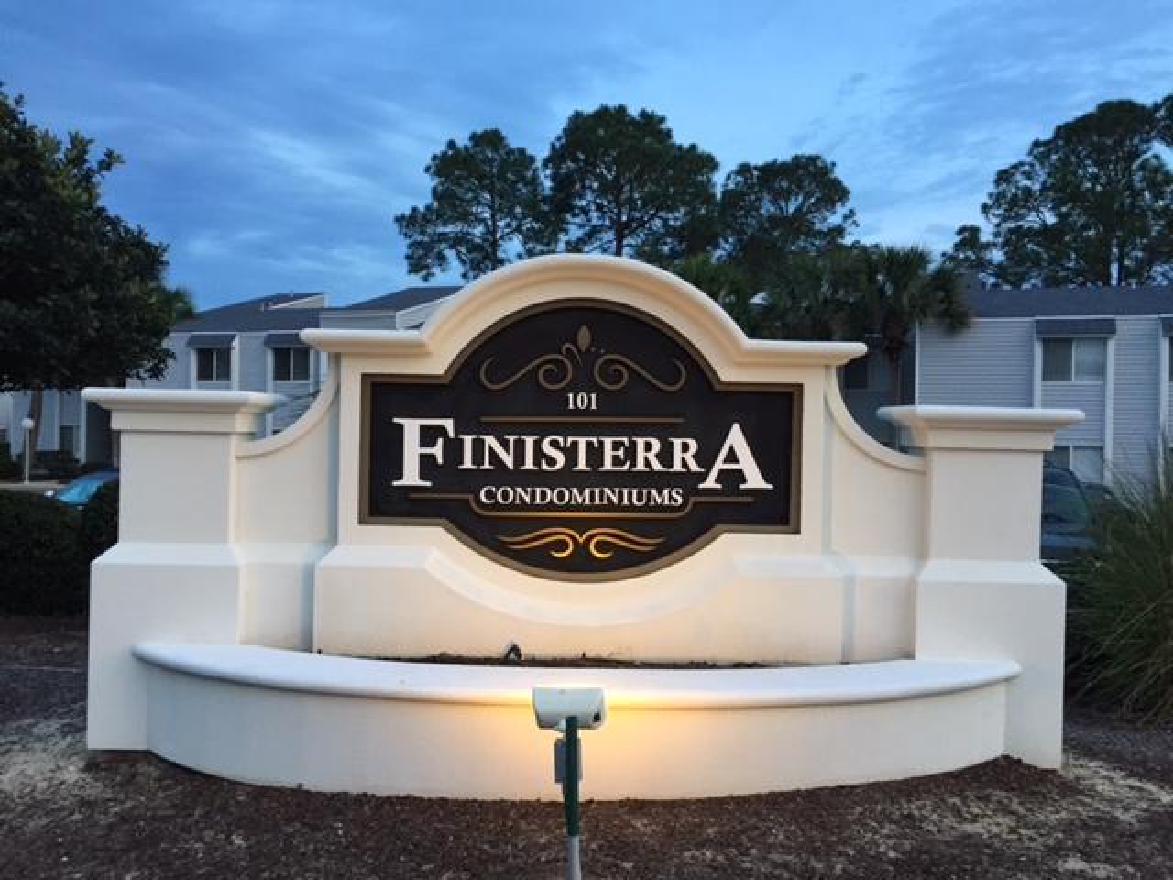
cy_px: 440
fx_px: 983
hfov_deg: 61.7
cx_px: 586
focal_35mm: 29
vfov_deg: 48.2
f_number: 2.2
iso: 50
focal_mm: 4.15
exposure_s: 1/30
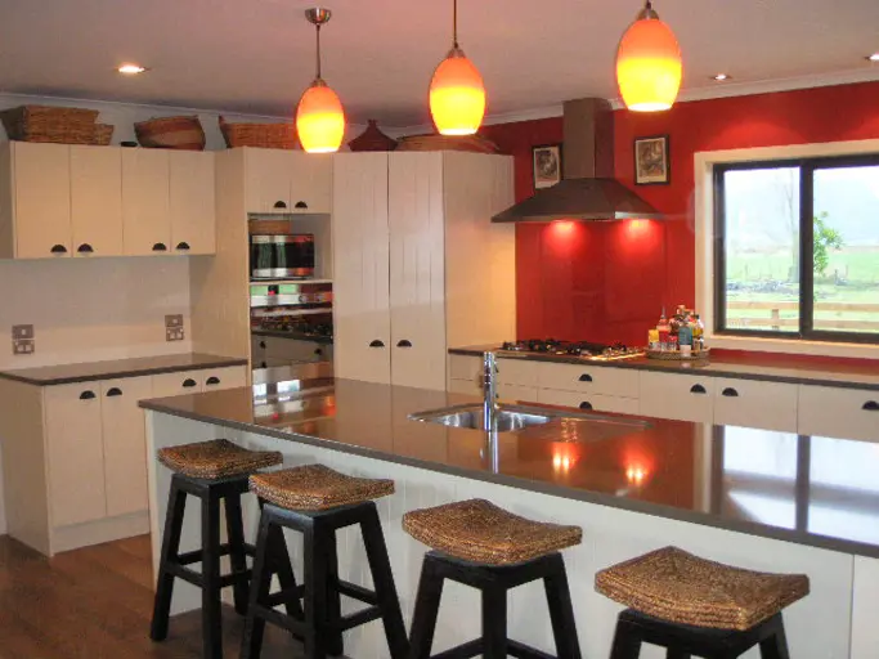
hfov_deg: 49.0
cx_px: 440
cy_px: 330
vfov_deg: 37.7
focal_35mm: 38
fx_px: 965
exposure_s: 1/30
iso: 160
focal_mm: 6.7
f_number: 3.5
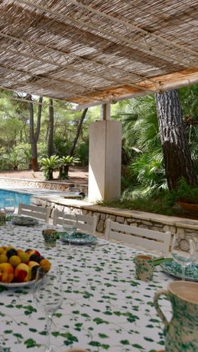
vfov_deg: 61.0
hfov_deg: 33.8
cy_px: 174
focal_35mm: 32
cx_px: 5
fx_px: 299
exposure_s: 1/400
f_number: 6.3
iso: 200
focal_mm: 20
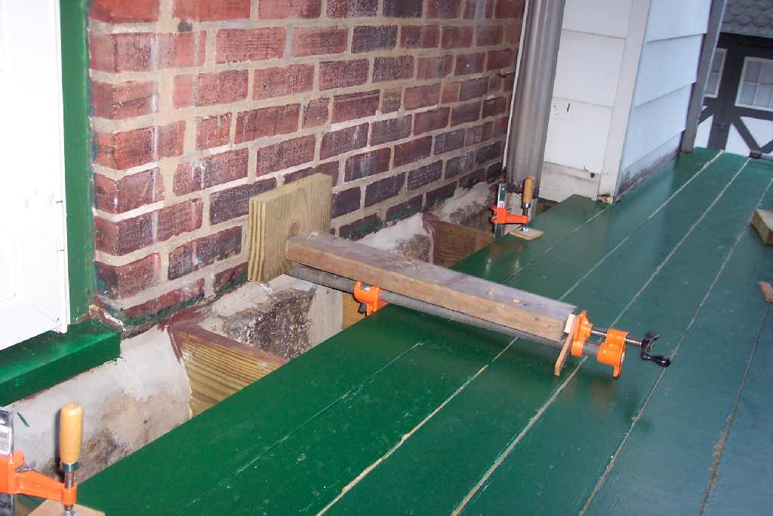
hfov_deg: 50.7
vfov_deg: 35.1
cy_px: 258
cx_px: 386
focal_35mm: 38
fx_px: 816
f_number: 2.8
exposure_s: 1/30
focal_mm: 8
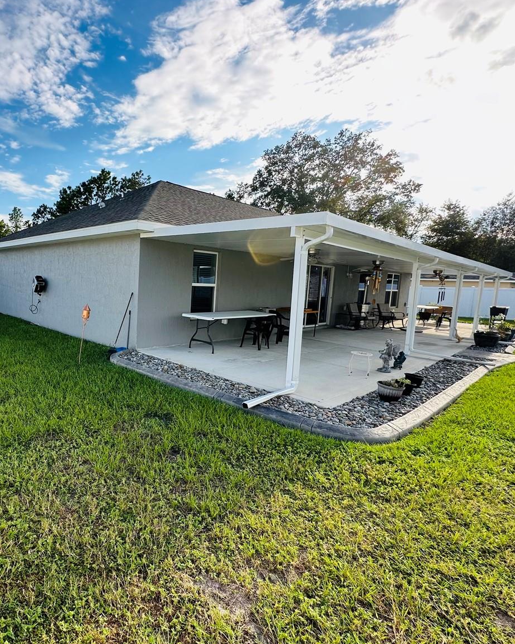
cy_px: 316
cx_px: 134
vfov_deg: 83.3
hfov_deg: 66.8
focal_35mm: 19
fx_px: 362
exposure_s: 1/561
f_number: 2.2
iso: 40
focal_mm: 2.22
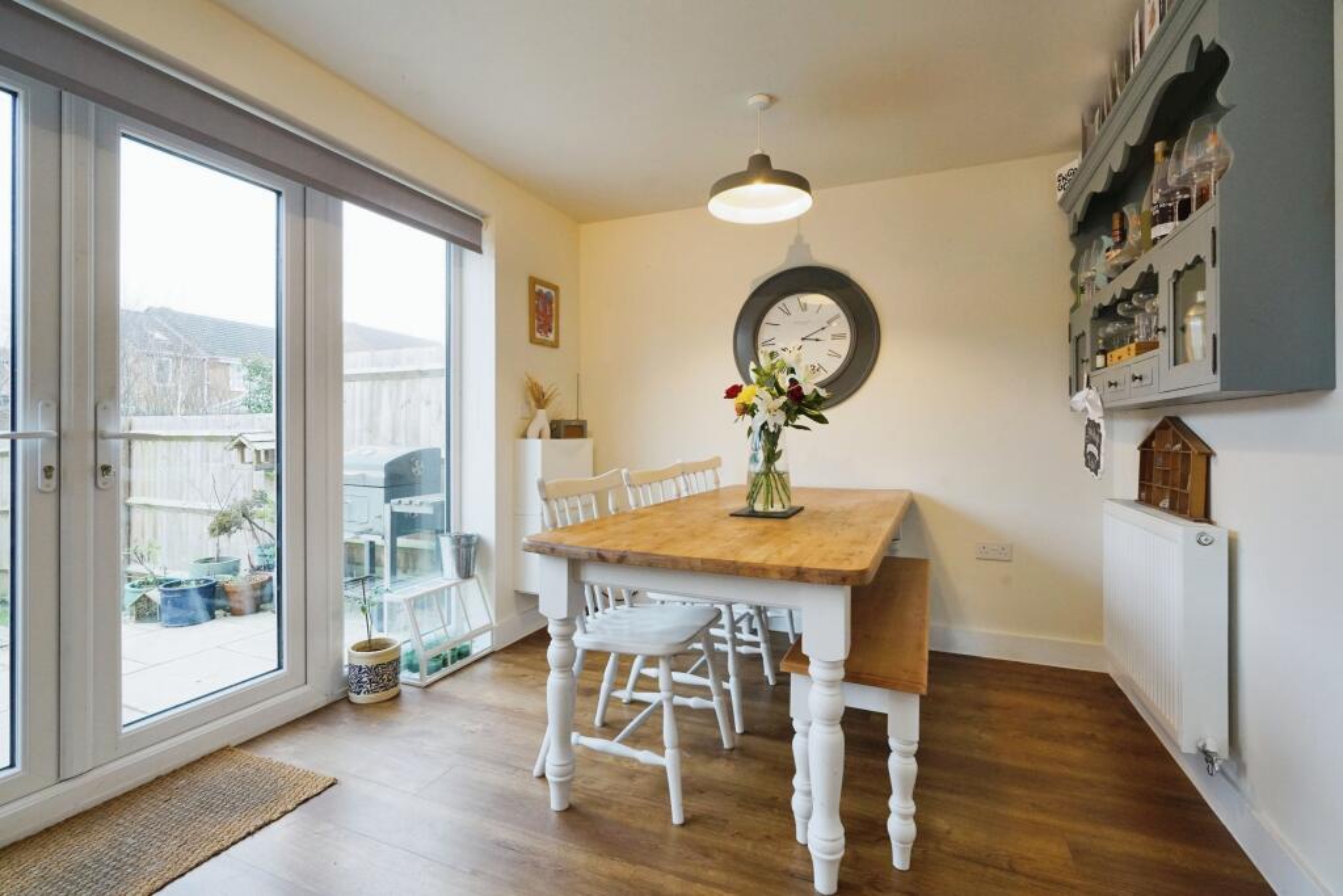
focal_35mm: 16
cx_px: 672
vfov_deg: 73.8
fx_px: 597
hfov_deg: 96.7
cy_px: 448
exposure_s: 1/50
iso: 2000
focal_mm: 16
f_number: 10
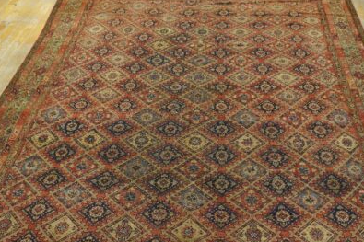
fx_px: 414
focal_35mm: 41
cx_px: 196
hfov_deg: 47.4
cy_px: 145
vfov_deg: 32.5
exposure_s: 1/160
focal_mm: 18
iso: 3200
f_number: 4
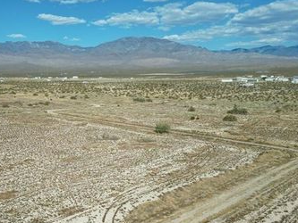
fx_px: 310
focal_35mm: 36
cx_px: 82
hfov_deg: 49.7
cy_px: 151
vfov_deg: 39.2
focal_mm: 6.72
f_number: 1.7
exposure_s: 1/4000
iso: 110
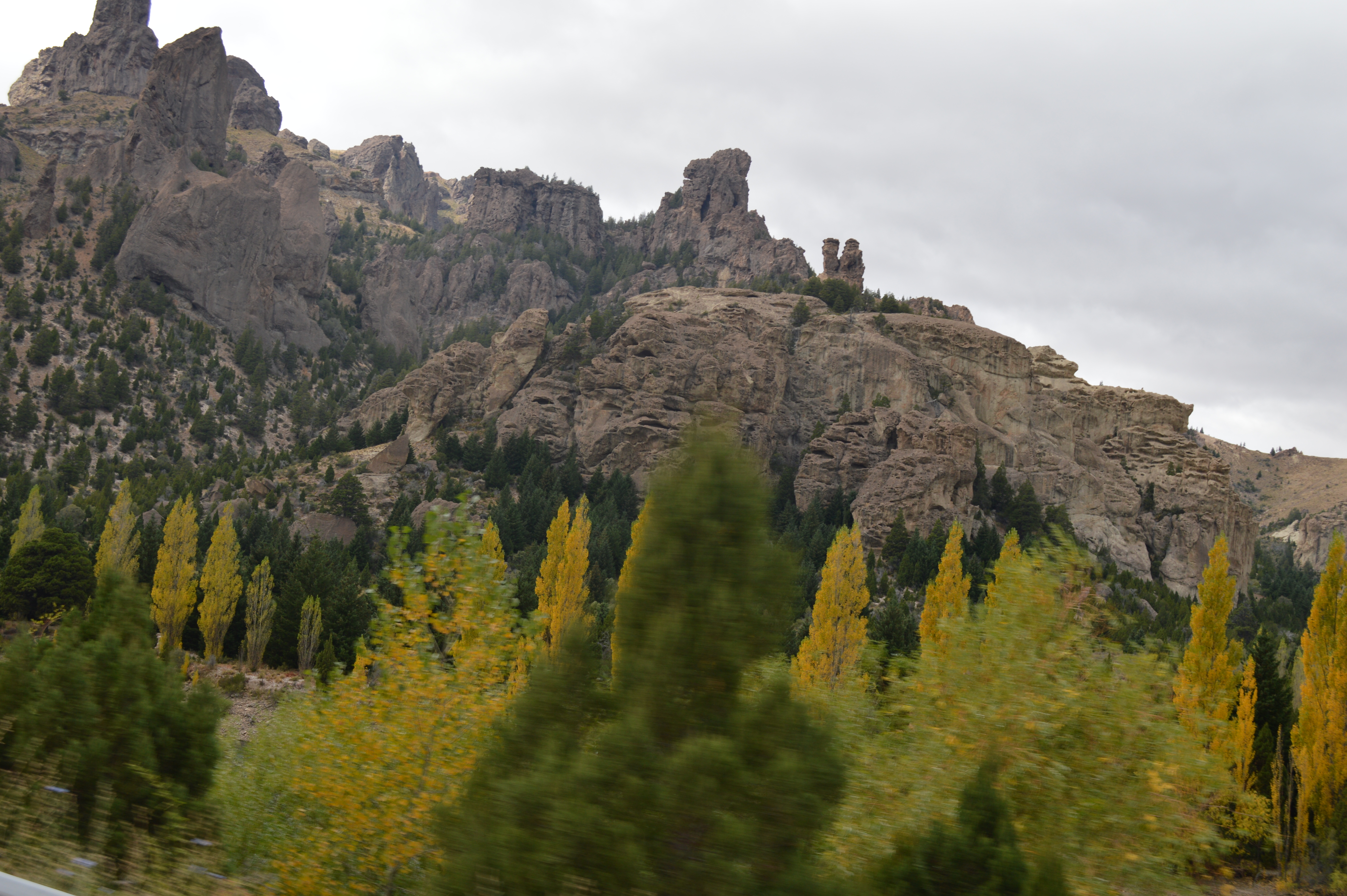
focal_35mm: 42
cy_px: 448
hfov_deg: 46.4
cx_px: 674
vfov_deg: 31.8
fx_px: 1570
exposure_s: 1/200
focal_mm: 28
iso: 100
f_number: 6.3
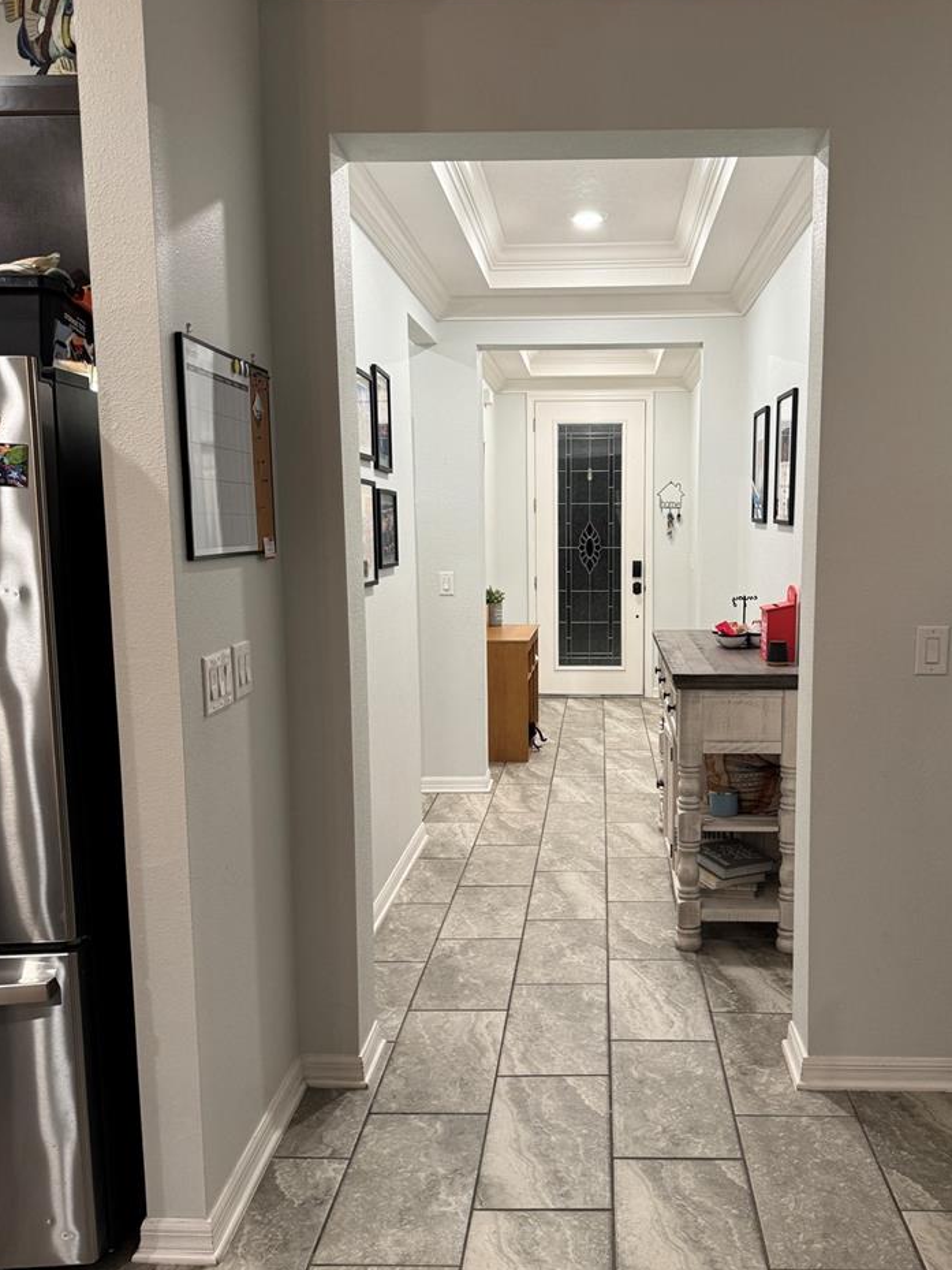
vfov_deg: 58.3
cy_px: 673
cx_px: 565
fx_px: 1136
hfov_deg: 45.2
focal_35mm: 31
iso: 200
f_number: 1.78
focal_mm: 6.76
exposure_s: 1/60
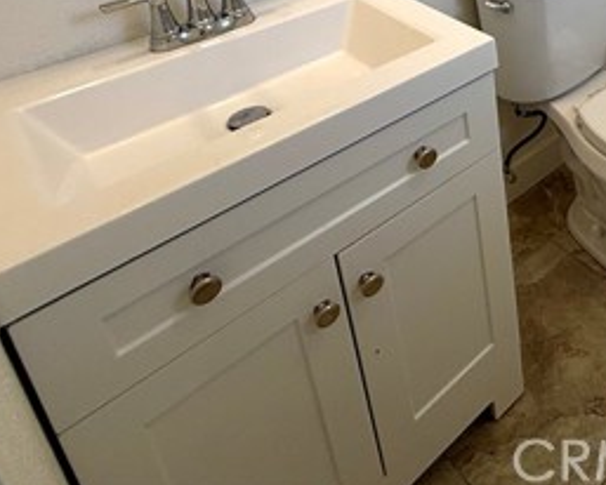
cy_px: -71
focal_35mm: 34
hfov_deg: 43.1
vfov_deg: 35.7
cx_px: 641
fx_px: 610
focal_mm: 2.22
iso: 64
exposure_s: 1/120
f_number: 2.2
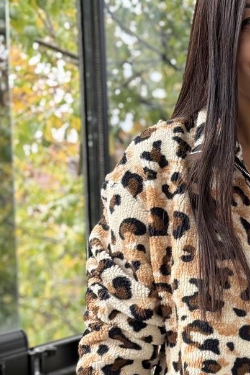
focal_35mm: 110
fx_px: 1146
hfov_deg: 12.2
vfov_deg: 18.4
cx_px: 293
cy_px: 303
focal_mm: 6.76
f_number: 1.78
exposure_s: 1/233
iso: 100
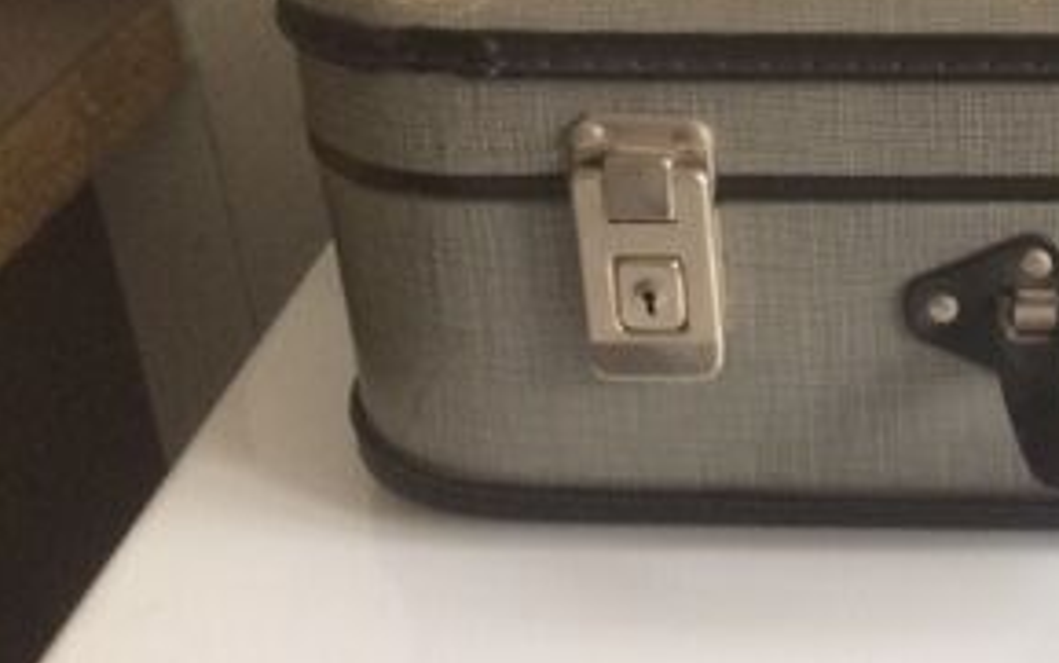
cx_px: 1165
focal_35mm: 68
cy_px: 209
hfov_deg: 27.6
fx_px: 1964
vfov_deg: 19.1
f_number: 2.2
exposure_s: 1/33
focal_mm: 4.15
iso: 80
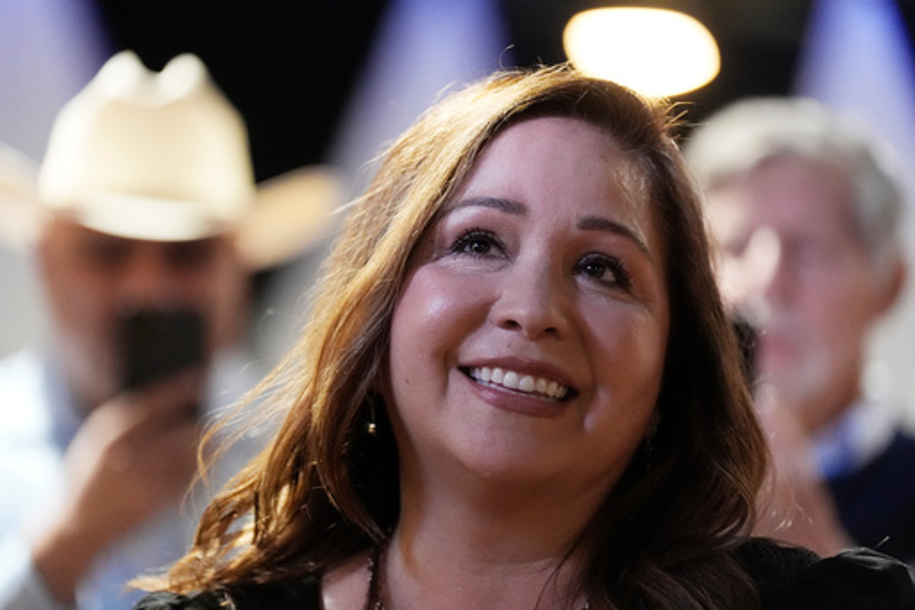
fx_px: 4192
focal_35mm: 165
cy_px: 305
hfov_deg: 12.5
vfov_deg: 8.3
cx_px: 458
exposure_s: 1/250
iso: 5000
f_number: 2.8
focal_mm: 165
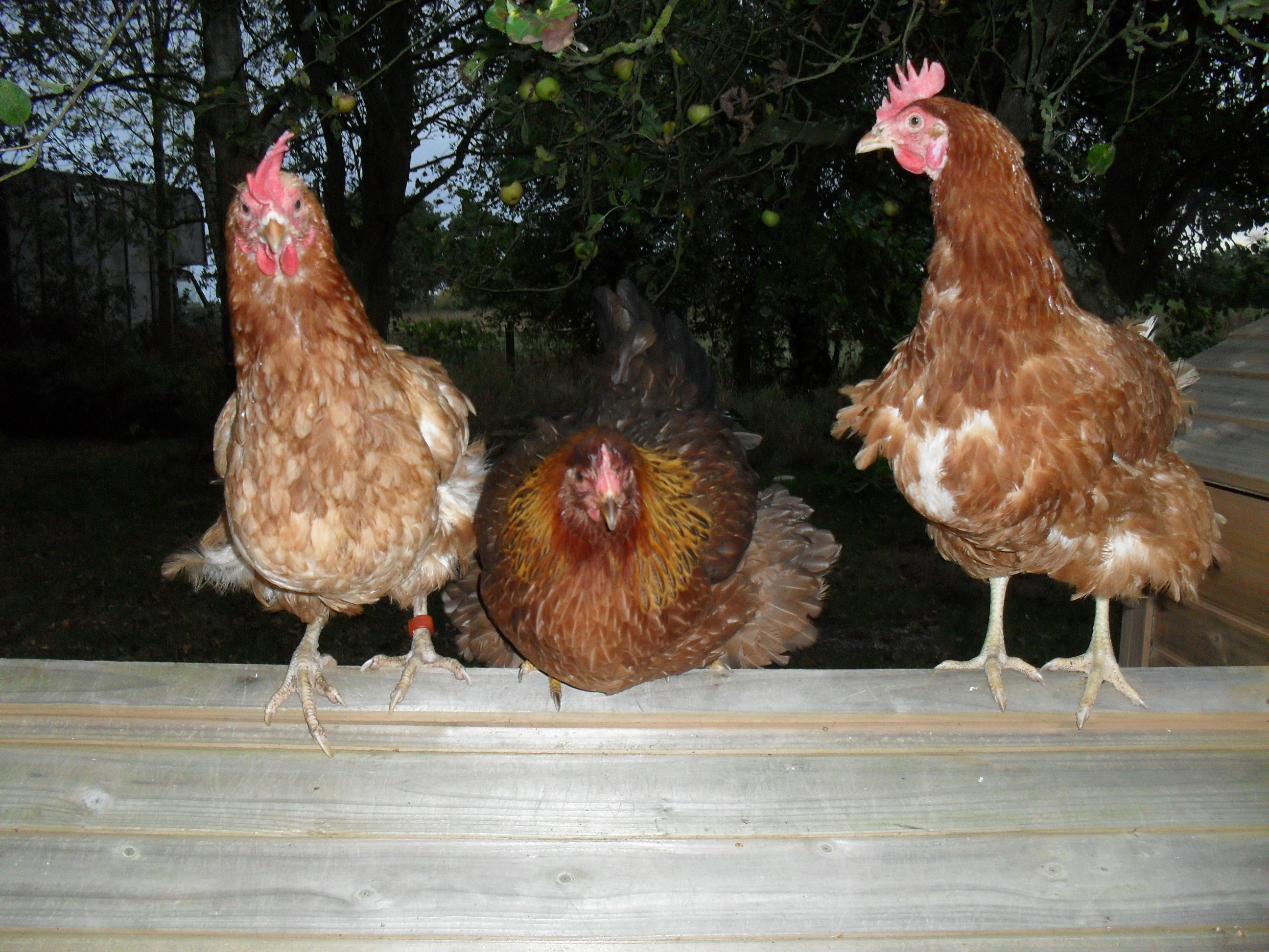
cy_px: 476
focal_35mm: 35
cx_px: 634
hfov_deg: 52.6
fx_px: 1283
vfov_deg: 40.7
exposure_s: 1/45
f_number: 3.2
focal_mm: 6.3
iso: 200
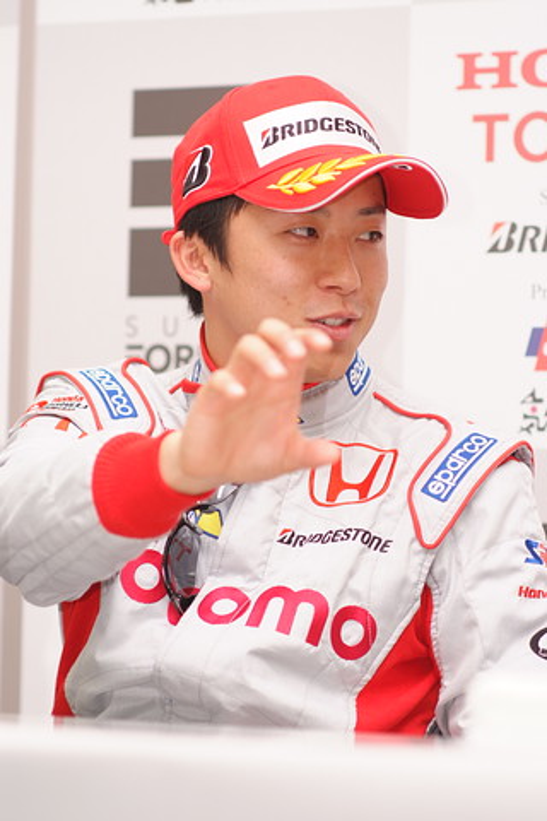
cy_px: 410
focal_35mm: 158
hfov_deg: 8.7
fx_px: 3601
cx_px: 274
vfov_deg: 13.0
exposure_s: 1/125
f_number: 2.8
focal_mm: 105
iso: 200
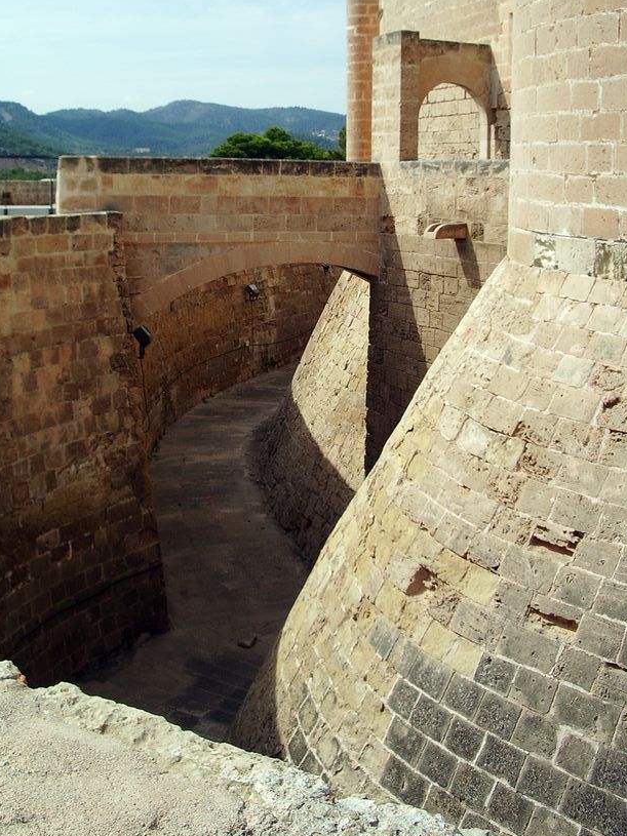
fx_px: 1063
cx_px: 276
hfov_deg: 32.8
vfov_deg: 42.6
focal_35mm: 44
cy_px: 317
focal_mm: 5.8
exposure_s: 1/640
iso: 50
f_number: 4.3
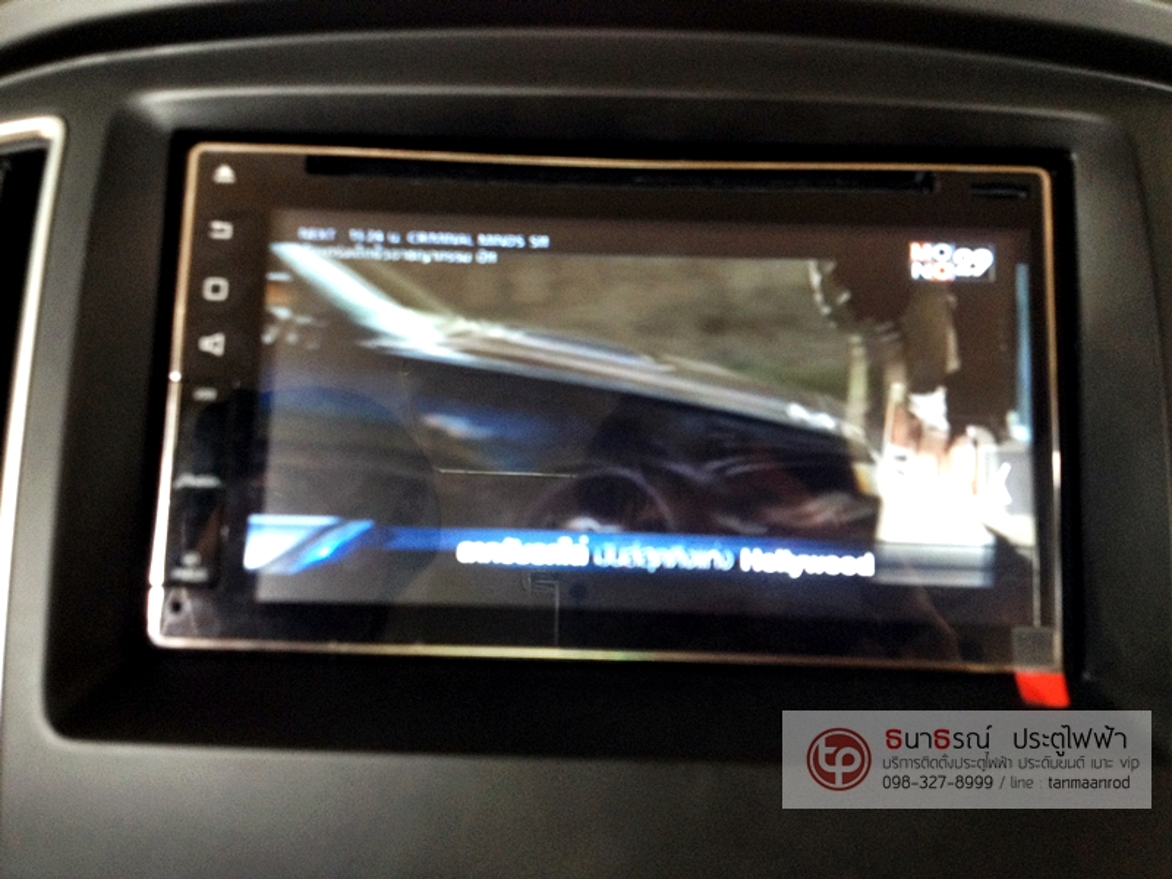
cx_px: 586
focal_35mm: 35
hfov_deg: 52.6
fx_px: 1185
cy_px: 440
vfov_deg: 40.7
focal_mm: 4.28
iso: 160
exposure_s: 1/20
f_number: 2.4
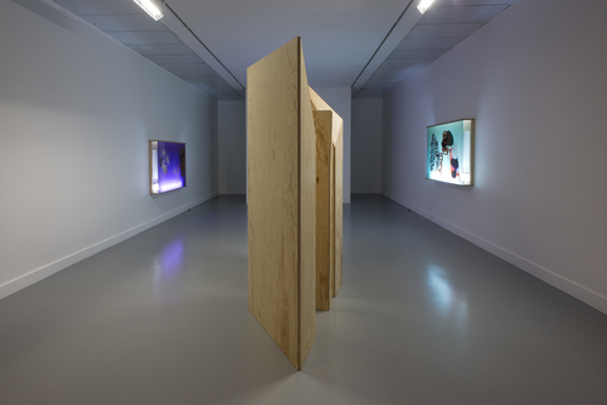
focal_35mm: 20
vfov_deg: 62.0
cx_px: 304
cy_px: 202
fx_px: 337
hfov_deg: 83.9
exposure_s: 1.6
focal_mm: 20
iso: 100
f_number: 20
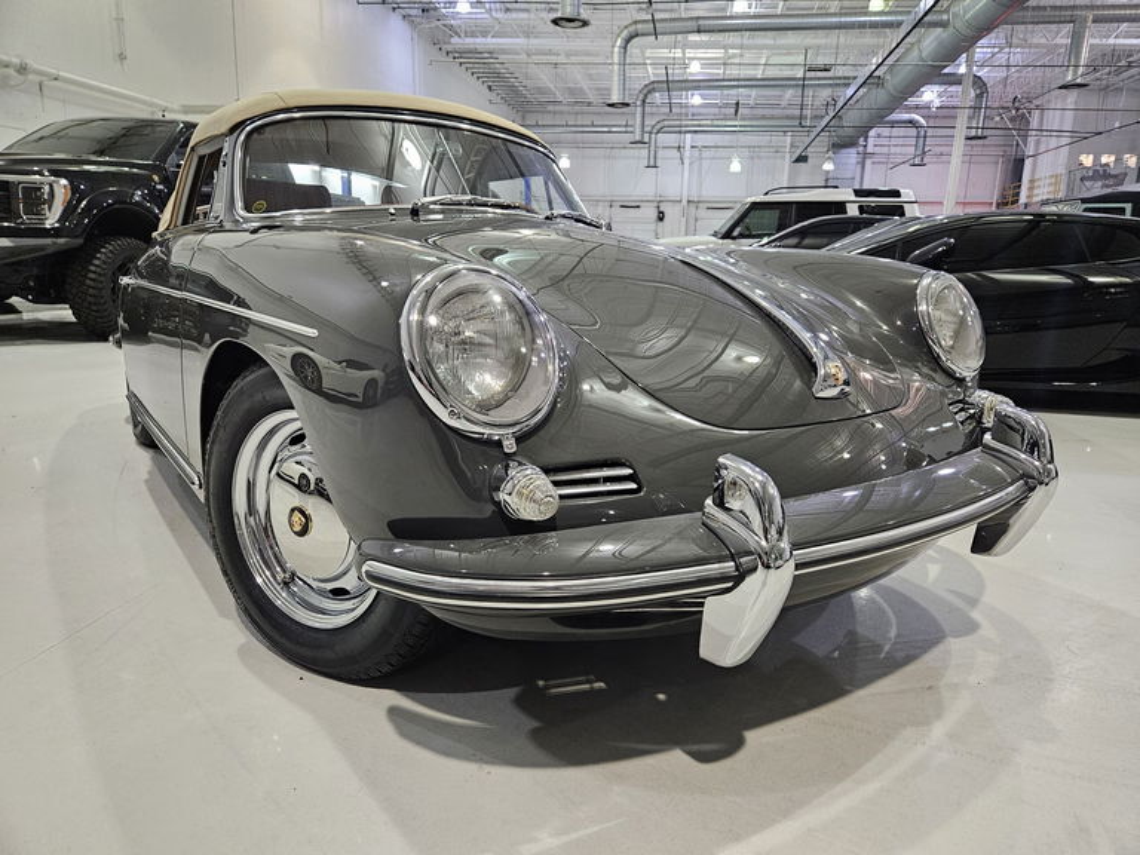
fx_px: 757
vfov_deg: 58.9
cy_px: 428
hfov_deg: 73.9
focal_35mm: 23
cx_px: 570
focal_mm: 5.4
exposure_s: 1/120
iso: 800
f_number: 1.8
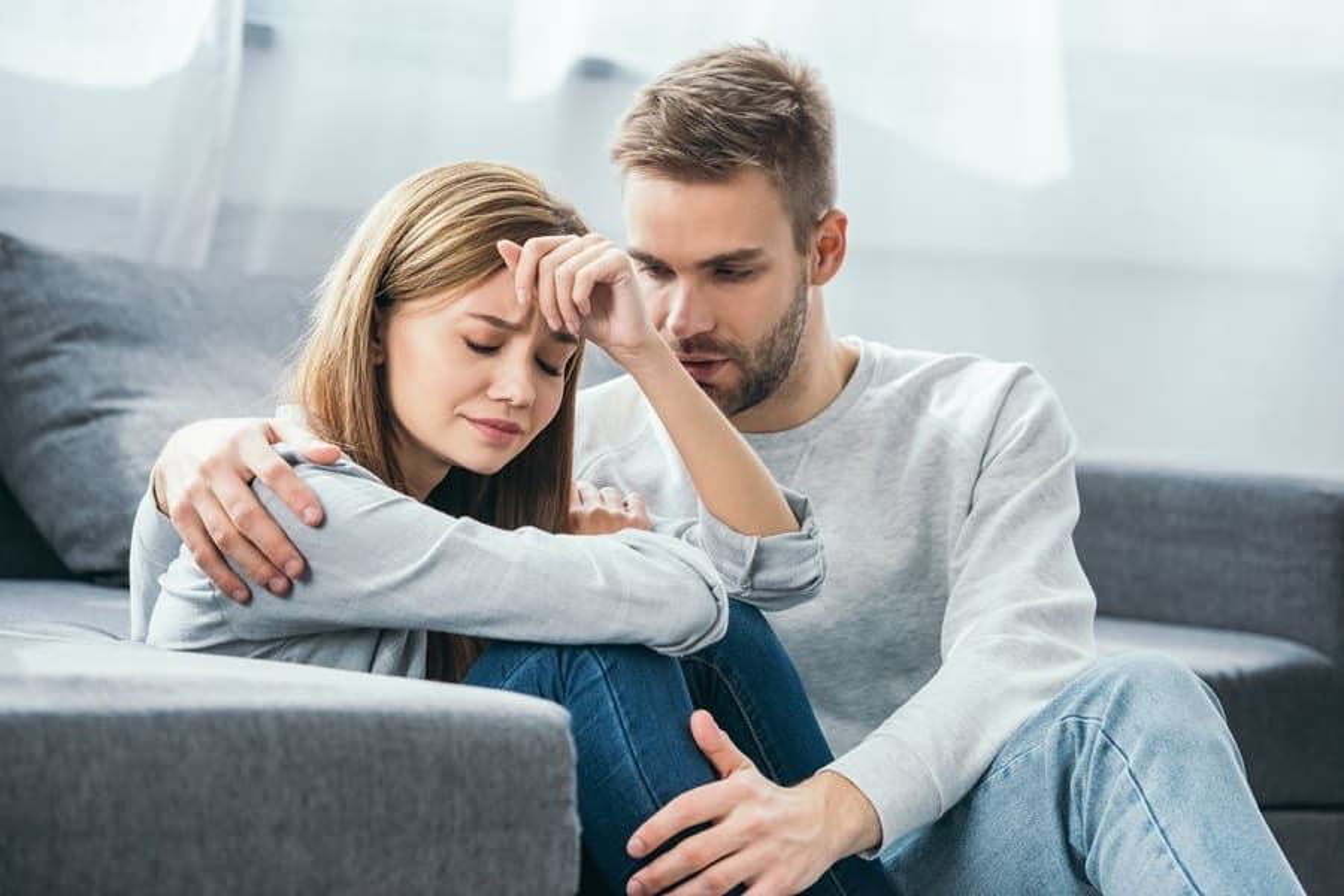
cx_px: 672
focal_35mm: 140
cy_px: 448
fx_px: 5226
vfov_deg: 9.8
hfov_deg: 14.7
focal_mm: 140
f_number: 4
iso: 250
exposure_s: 1/200
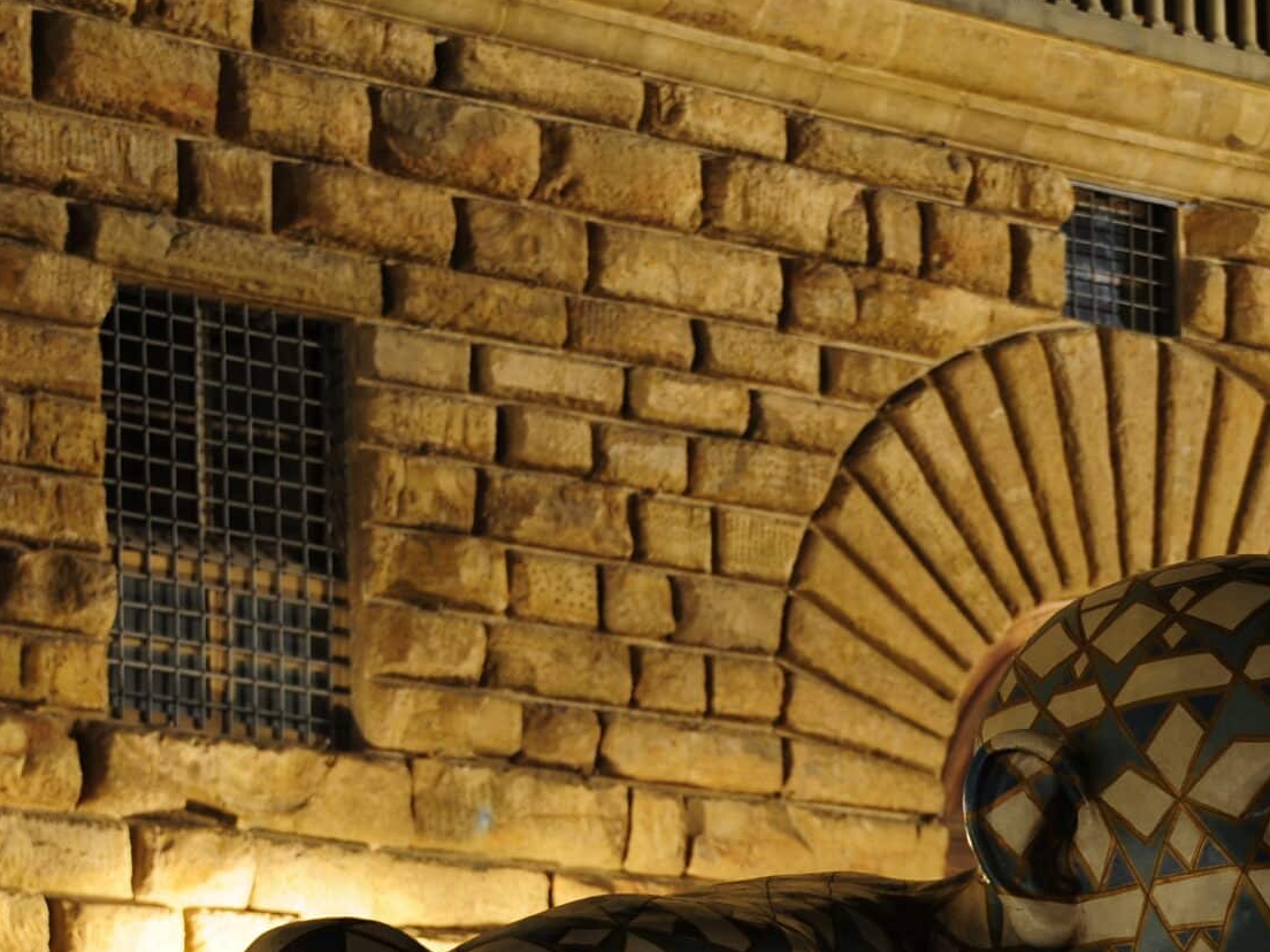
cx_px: 1283
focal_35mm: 167
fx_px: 6127
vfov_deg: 8.8
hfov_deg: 11.7
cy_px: 943
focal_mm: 50
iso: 200
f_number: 4.8
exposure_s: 2.5
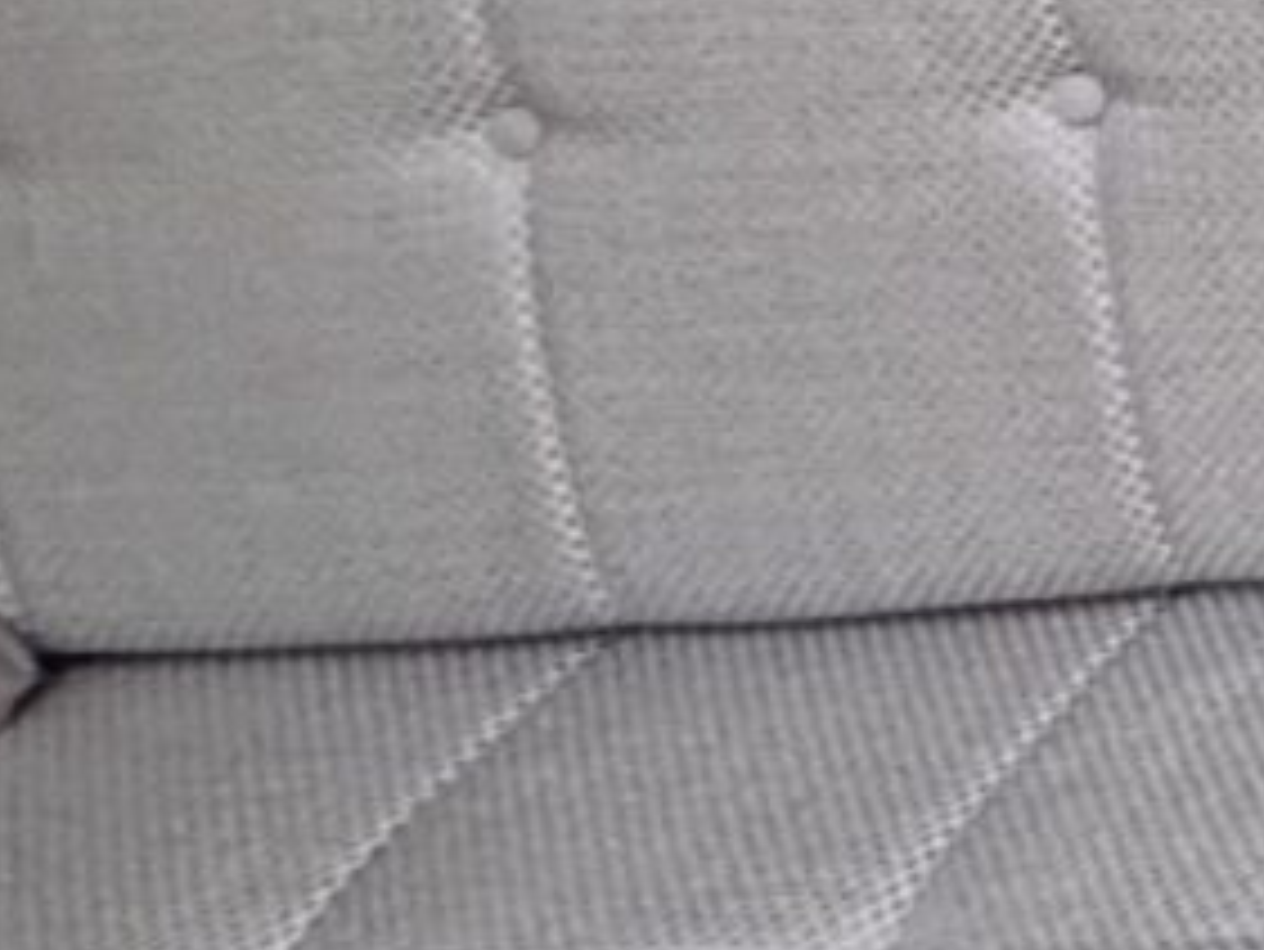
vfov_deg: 13.1
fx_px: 3726
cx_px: 4080
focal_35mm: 102
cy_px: -752
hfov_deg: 10.5
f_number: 2.2
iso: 125
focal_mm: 2.22
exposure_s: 1/99
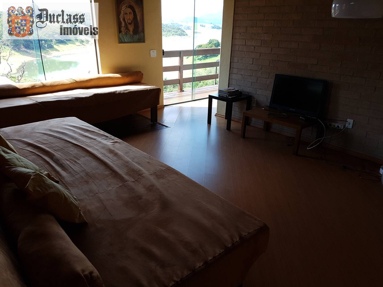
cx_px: 192
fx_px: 288
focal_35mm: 26
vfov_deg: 53.1
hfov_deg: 67.3
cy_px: 144
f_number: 1.7
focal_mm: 4.2
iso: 50
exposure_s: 1/227
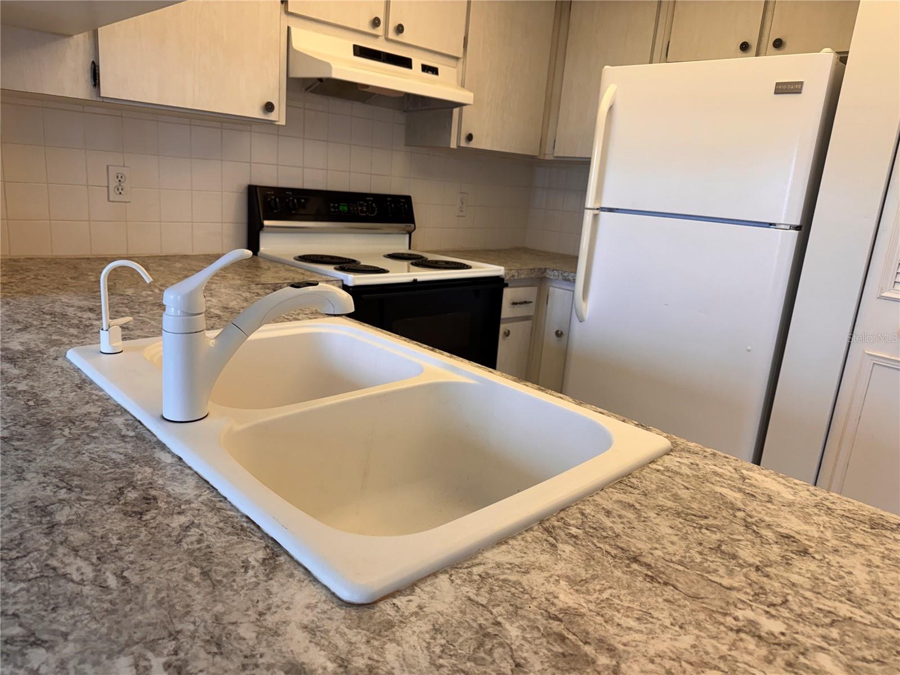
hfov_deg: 71.6
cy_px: 338
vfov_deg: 56.8
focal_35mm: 24
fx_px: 624
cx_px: 450
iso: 100
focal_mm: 6.76
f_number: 1.78
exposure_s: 1/120
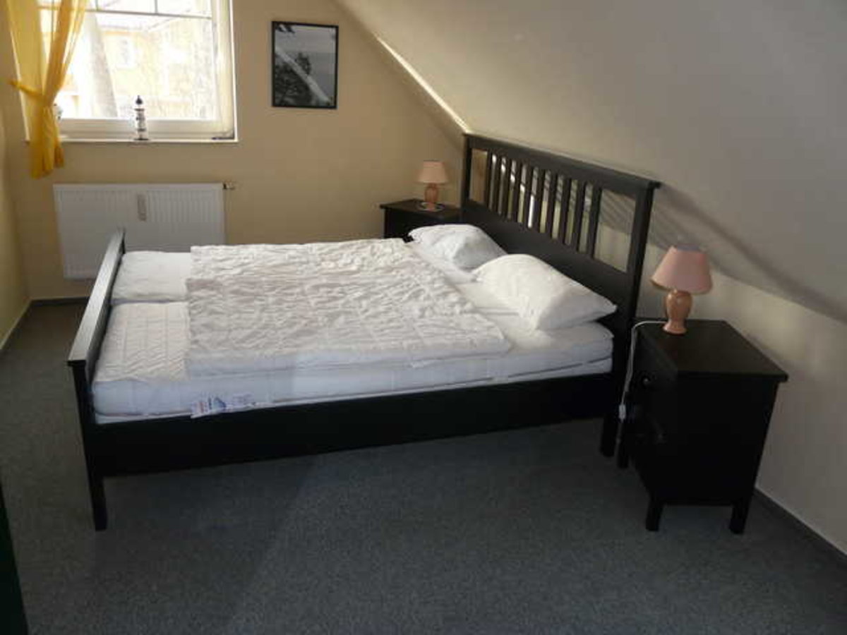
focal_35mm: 28
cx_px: 424
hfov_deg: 63.4
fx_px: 685
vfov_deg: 49.7
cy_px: 318
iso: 100
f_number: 2.8
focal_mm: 4.6
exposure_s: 1/30
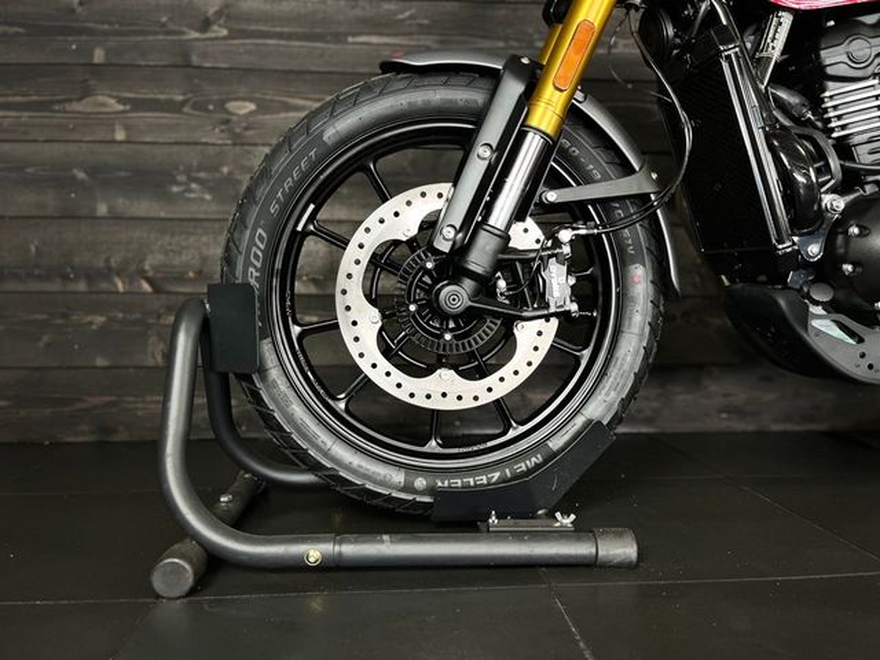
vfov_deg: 53.1
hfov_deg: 67.3
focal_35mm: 26
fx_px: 661
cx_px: 440
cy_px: 330
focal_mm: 5.1
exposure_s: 1/50
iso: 100
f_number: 1.6
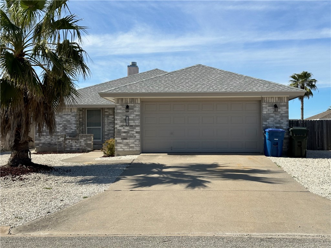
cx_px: 166
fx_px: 459
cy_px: 124
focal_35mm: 48
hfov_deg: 39.7
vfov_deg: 30.3
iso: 64
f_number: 1.78
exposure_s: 1/4785
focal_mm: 6.86
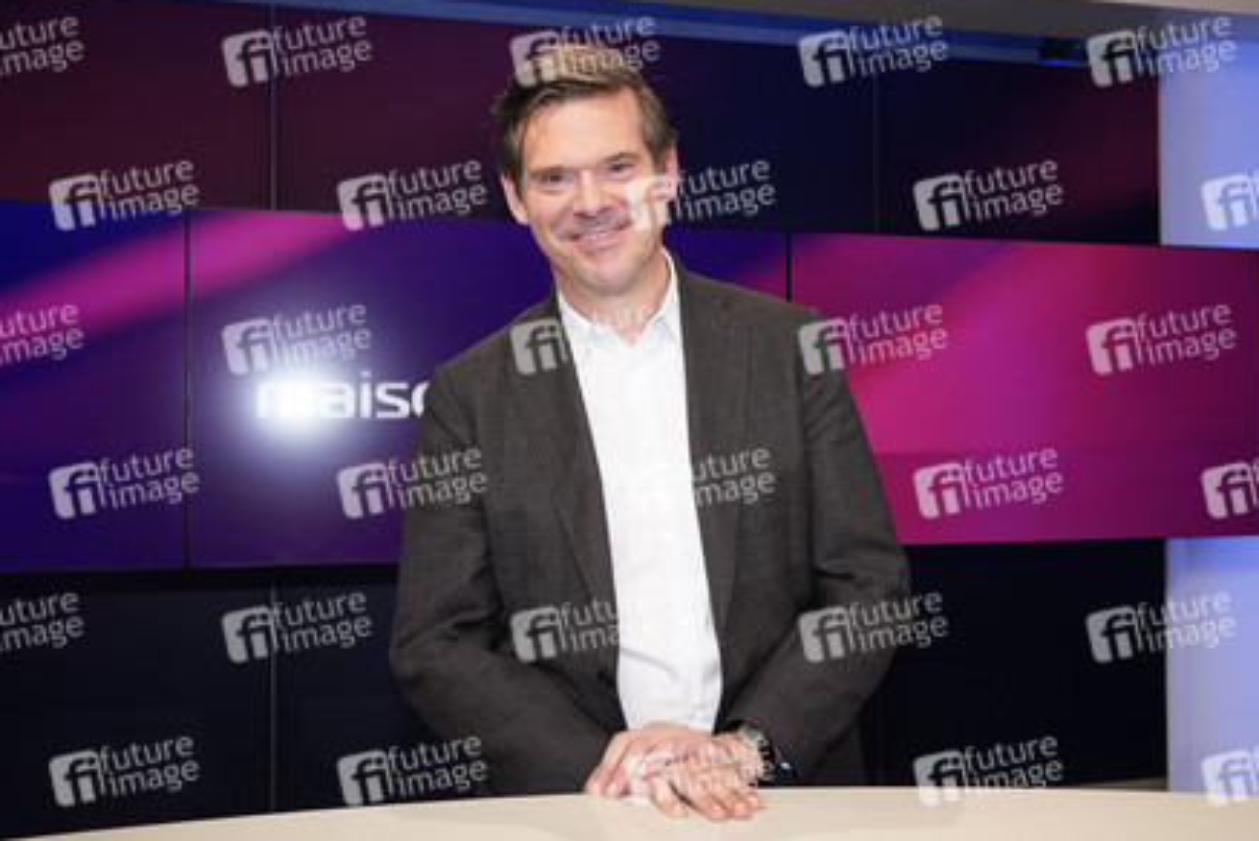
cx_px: 624
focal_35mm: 34
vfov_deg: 38.9
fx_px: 1190
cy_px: 412
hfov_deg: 55.8
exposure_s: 1/125
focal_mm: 33
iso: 2000
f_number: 5.6
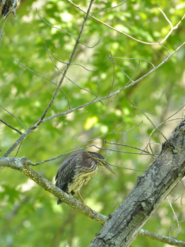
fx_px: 7741
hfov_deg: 1.4
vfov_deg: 1.8
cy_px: 124
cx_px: 72
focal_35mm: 1086
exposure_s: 1/320
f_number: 5.6
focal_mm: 500
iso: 1000
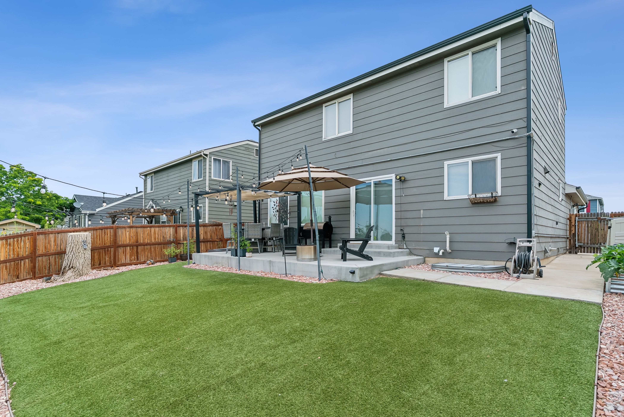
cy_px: 208
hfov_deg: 93.2
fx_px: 295
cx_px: 312
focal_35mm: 17
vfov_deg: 70.5
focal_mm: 17
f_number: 8
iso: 100
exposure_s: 1/160
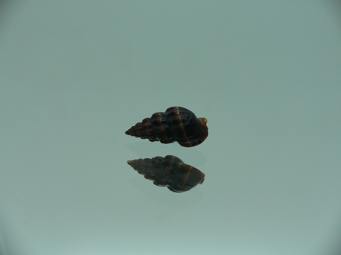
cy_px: 128
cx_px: 170
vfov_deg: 40.7
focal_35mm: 35
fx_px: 345
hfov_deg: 52.6
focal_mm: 4.6
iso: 80
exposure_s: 1/80
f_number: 2.8
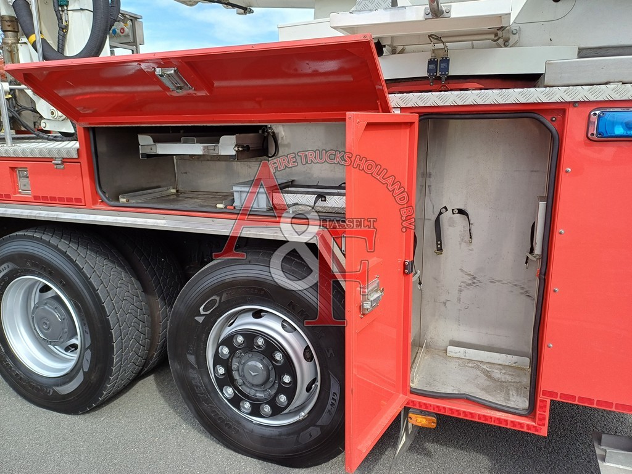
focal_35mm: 25
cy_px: 237
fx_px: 456
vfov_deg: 54.9
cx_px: 316
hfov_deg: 69.4
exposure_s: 1/346
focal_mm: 4.65
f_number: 1.8
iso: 50
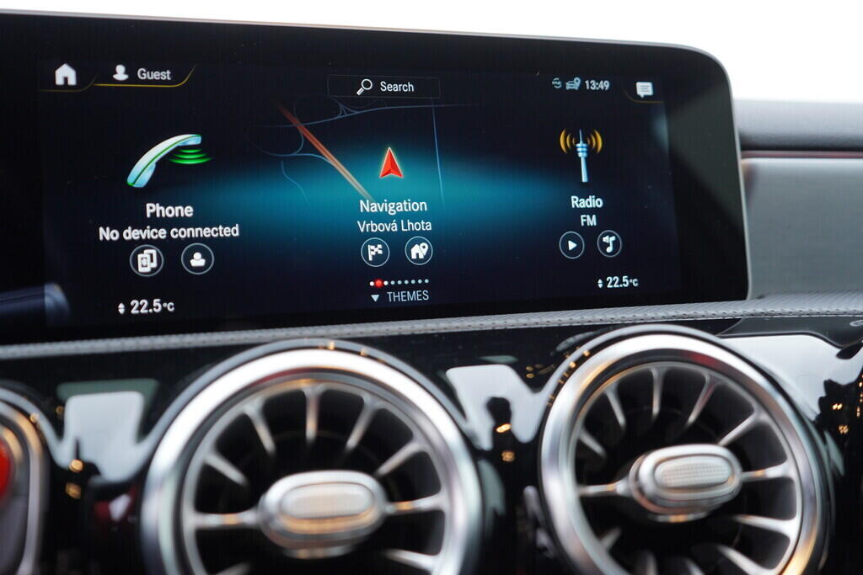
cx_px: 432
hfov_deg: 53.1
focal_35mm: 36
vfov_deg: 36.9
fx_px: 863
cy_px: 288
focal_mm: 24
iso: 160
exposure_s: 1/40
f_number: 2.8
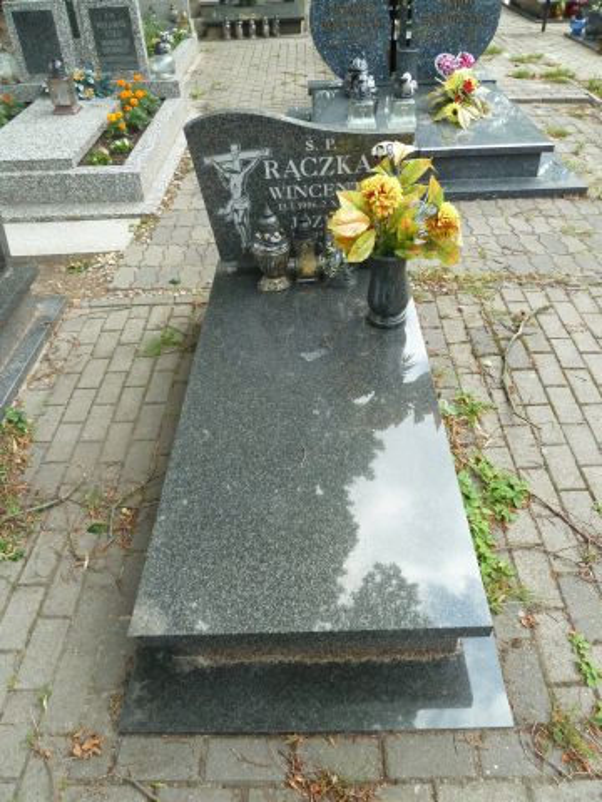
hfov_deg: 54.9
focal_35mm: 25
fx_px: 580
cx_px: 301
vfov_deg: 69.4
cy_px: 401
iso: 200
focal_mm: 4.1
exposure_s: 1/250
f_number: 3.5
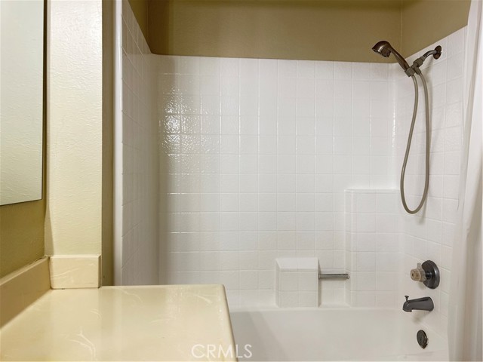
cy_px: 181
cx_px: 242
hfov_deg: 67.3
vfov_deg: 53.1
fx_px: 363
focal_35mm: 26
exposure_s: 1/60
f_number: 1.5
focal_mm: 5.7
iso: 80
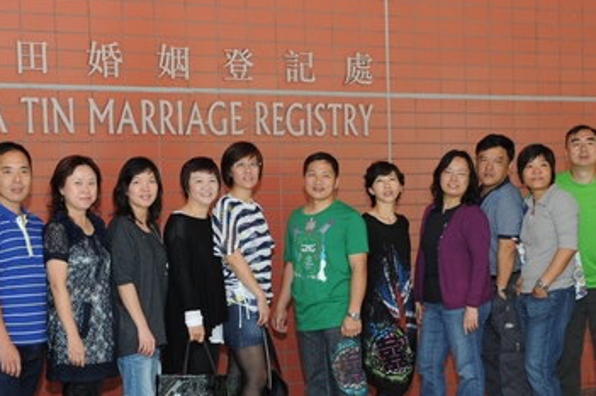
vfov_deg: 18.6
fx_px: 1207
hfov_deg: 27.7
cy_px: 260
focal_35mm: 73
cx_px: 290
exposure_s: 1/60
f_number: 8
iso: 800
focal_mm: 40
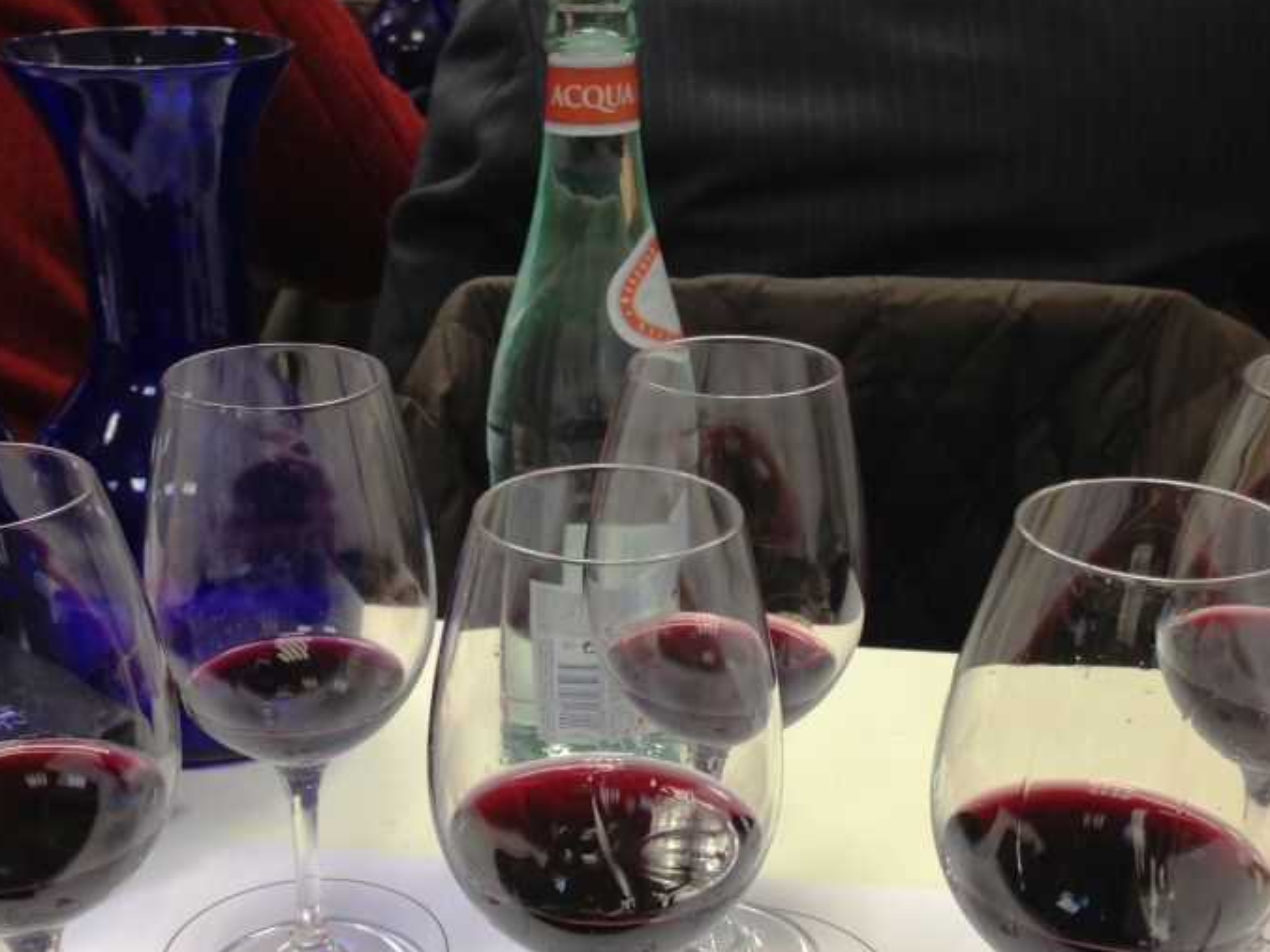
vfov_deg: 28.7
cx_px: 590
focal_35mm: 50
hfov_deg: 38.2
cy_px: 699
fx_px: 1834
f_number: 2.4
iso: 50
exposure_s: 1/20
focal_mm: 4.13
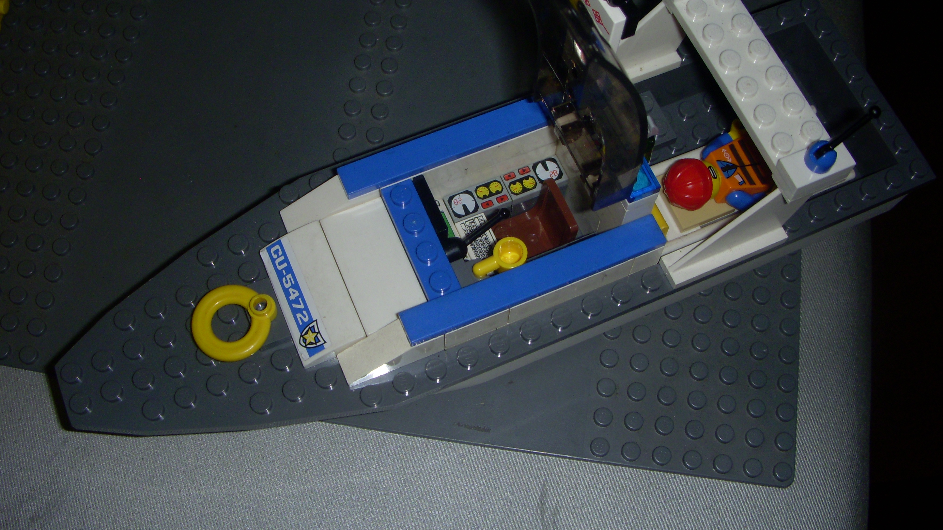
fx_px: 1100
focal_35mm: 44
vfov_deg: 27.1
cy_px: 234
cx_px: 456
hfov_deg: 46.4
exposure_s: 1/30
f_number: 3.3
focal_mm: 6.3
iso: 100
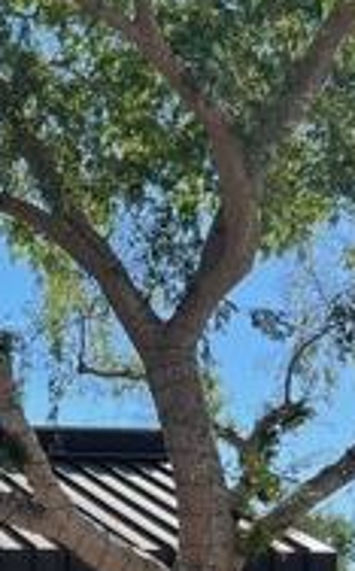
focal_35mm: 94
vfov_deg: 21.1
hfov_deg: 12.2
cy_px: 610
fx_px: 1460
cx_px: -364
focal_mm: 5.1
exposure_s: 1/1575
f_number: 1.6
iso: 32
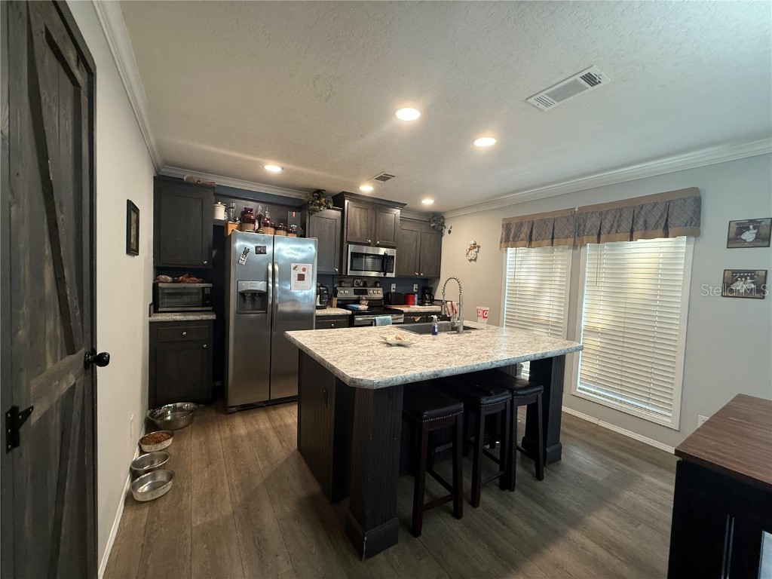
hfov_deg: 102.1
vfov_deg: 85.7
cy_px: 290
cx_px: 386
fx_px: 312
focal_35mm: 14
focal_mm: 2.22
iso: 250
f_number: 2.2
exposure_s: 1/60
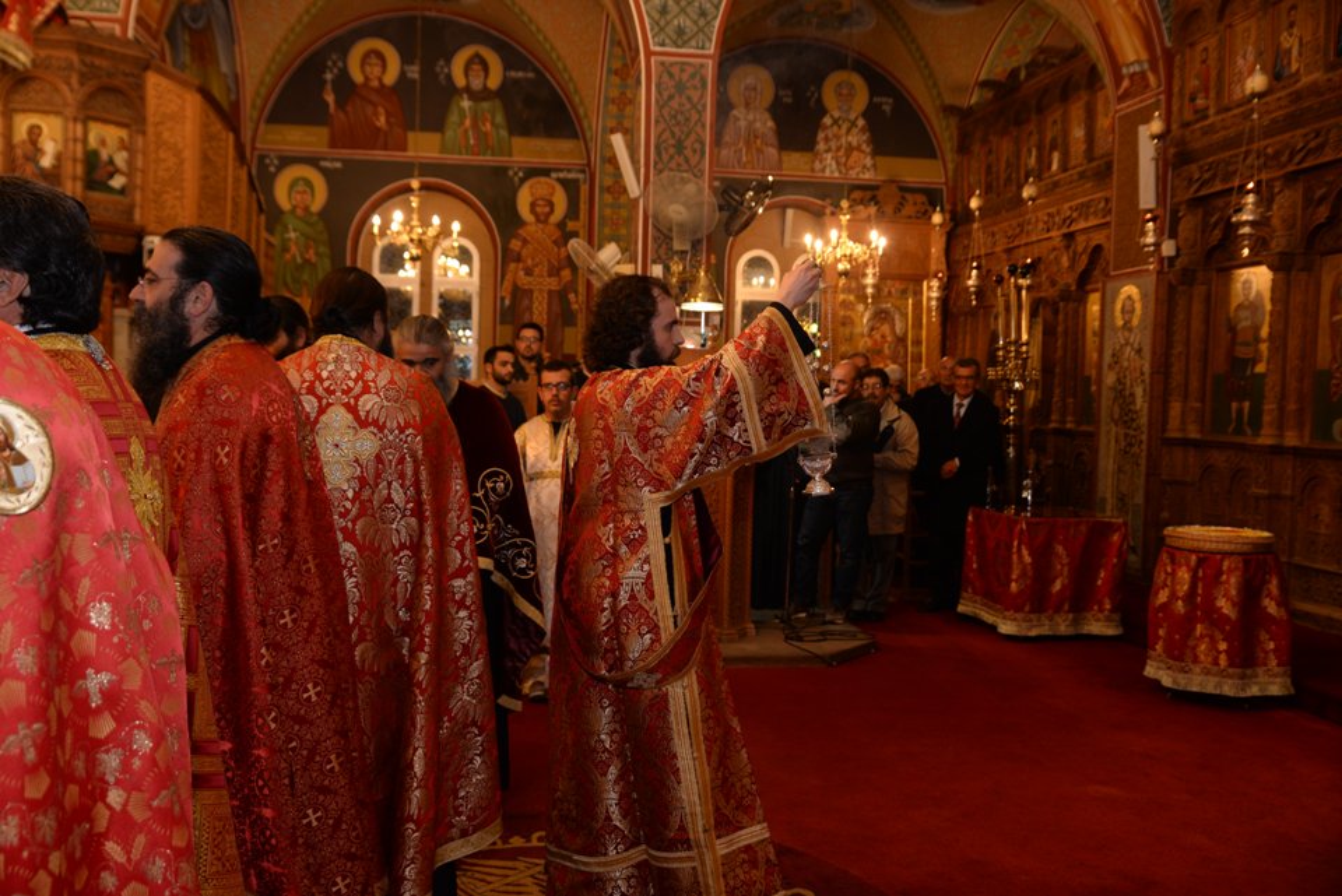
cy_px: 448
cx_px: 671
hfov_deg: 55.8
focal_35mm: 34
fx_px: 1268
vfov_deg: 38.9
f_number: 4.5
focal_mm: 34
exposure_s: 1/50
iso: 800
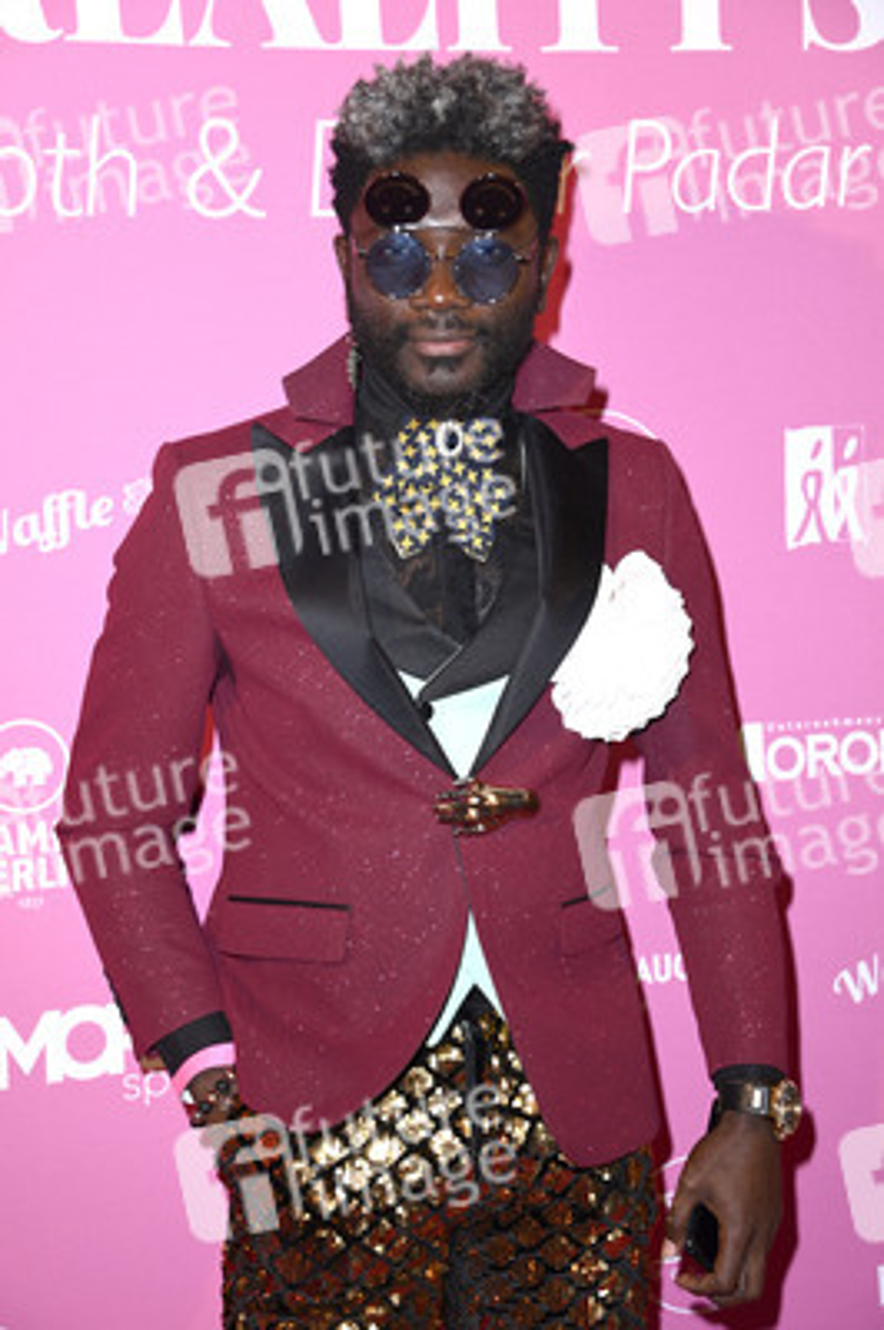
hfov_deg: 16.6
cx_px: 442
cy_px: 665
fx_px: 3025
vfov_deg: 24.8
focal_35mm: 82
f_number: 5.6
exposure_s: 1/200
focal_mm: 82
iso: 500
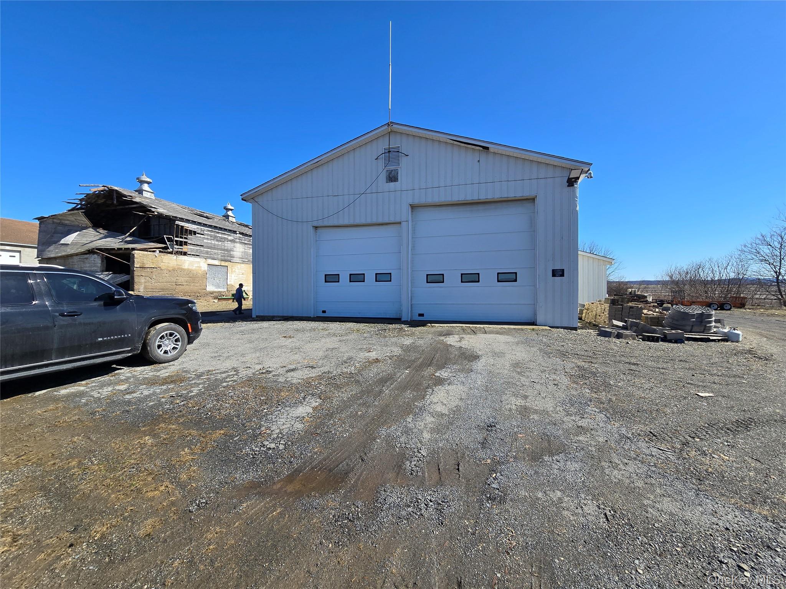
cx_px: 393
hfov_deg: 106.2
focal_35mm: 13
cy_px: 294
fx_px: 295
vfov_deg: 89.9
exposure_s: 1/1775
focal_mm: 2.2
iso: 50
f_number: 2.2
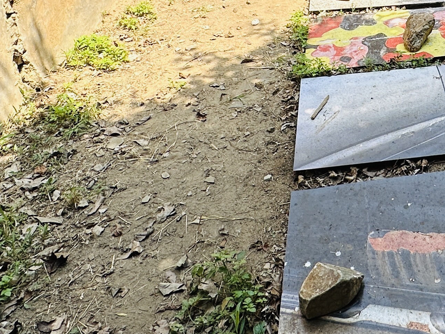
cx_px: 419
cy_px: -48
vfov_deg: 29.2
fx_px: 566
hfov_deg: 39.2
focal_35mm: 44
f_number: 2.2
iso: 40
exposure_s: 1/1052
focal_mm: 2.22
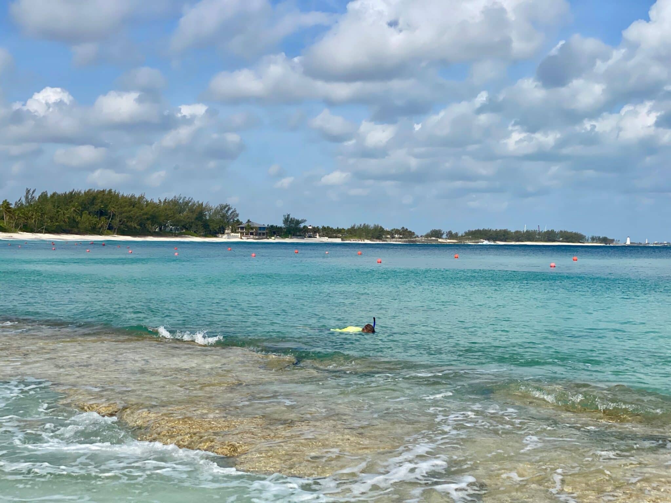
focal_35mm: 52
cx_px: 336
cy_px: 252
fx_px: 1008
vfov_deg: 28.0
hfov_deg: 36.8
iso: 25
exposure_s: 1/2817
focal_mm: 6
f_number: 2
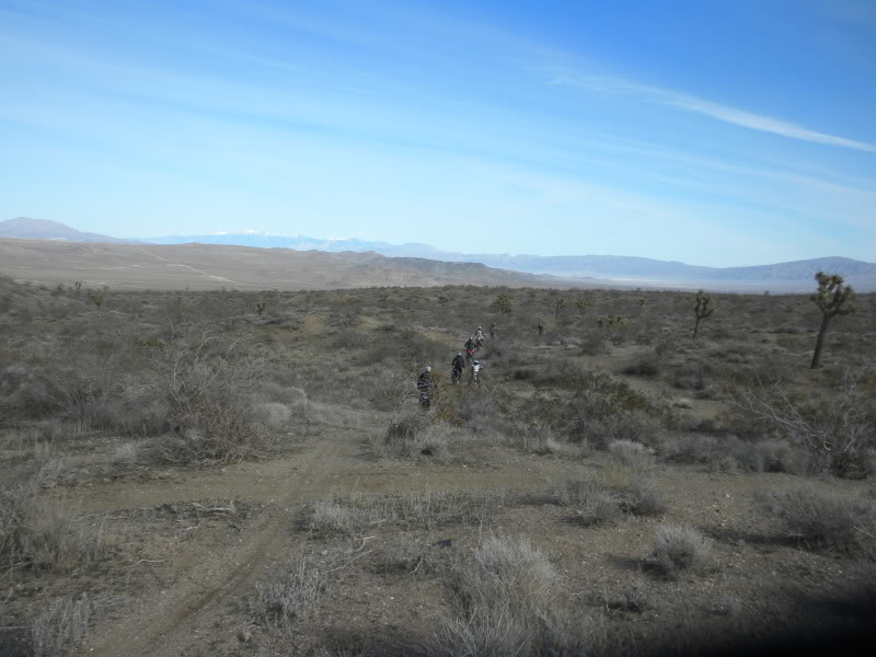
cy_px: 328
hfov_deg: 50.1
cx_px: 438
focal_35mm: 37
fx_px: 936
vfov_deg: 38.7
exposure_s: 1/132
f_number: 10
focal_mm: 6.6
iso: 64
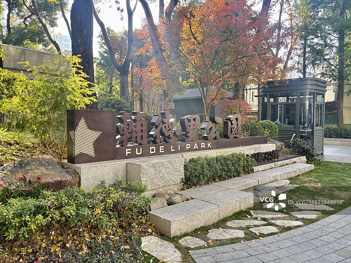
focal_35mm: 26
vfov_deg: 53.1
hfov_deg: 67.3
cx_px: 176
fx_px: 264
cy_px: 132
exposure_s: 1/172
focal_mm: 5.96
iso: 50
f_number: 1.6
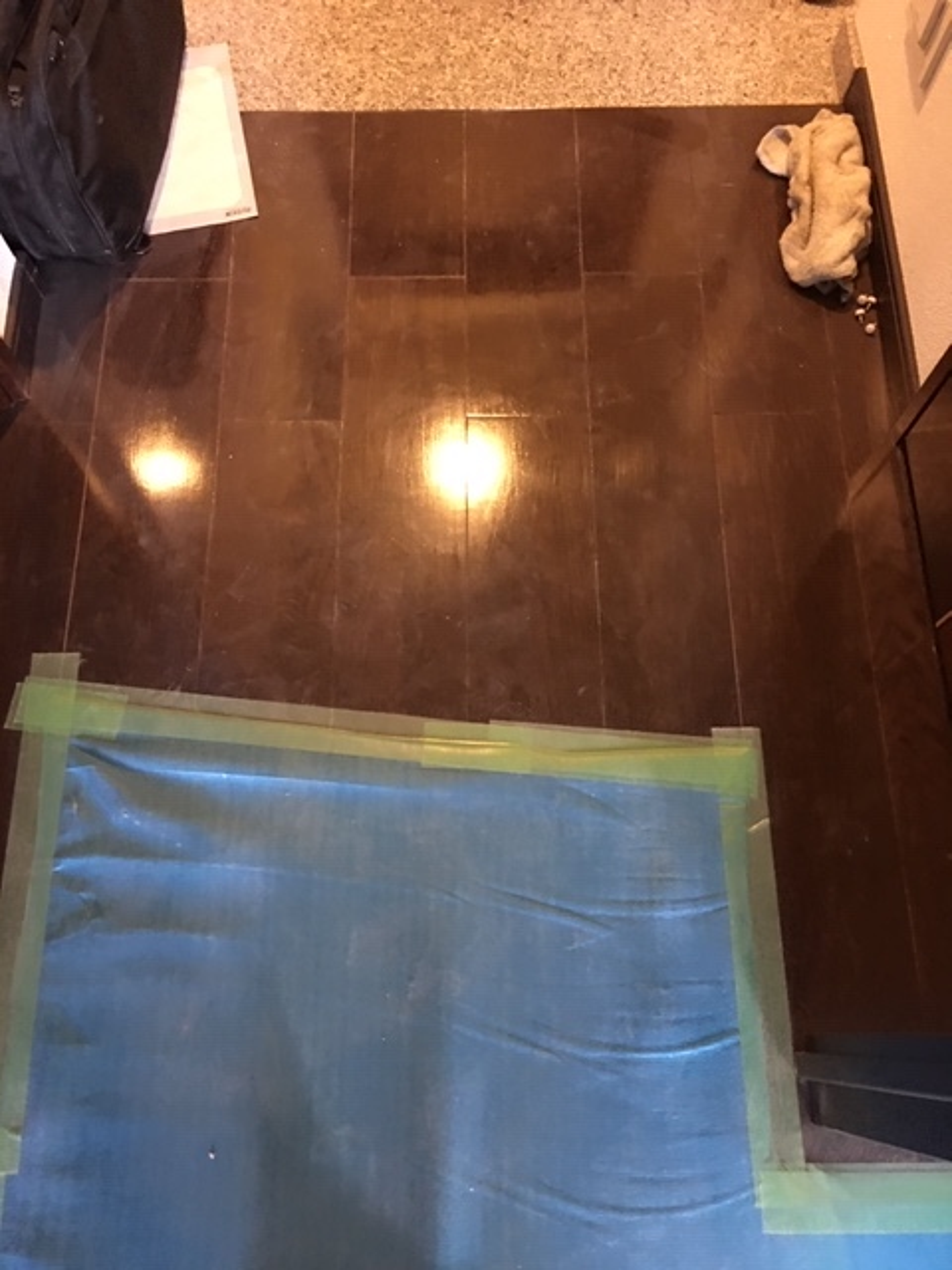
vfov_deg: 61.7
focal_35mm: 29
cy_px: 635
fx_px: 1063
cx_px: 476
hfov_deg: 48.2
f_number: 2.2
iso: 125
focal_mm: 4.15
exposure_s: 1/4
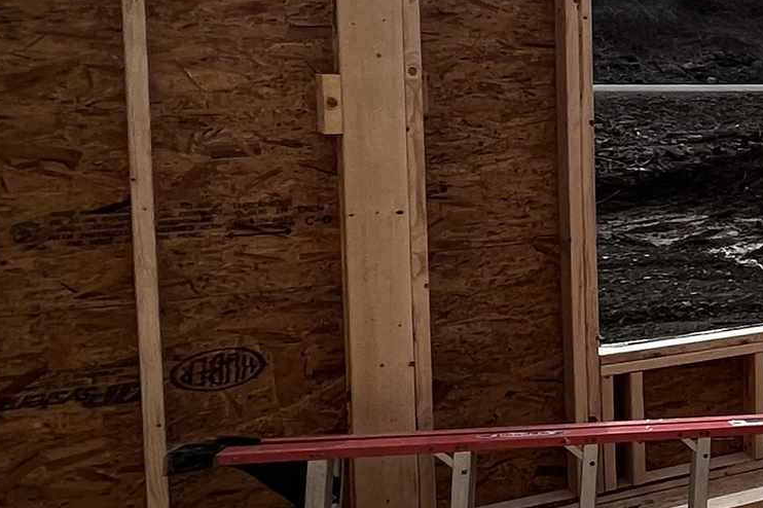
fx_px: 1186
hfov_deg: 21.2
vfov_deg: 23.8
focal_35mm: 56
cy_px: 105
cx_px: 1418
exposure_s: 1/681
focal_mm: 1.57
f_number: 1.8
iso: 32
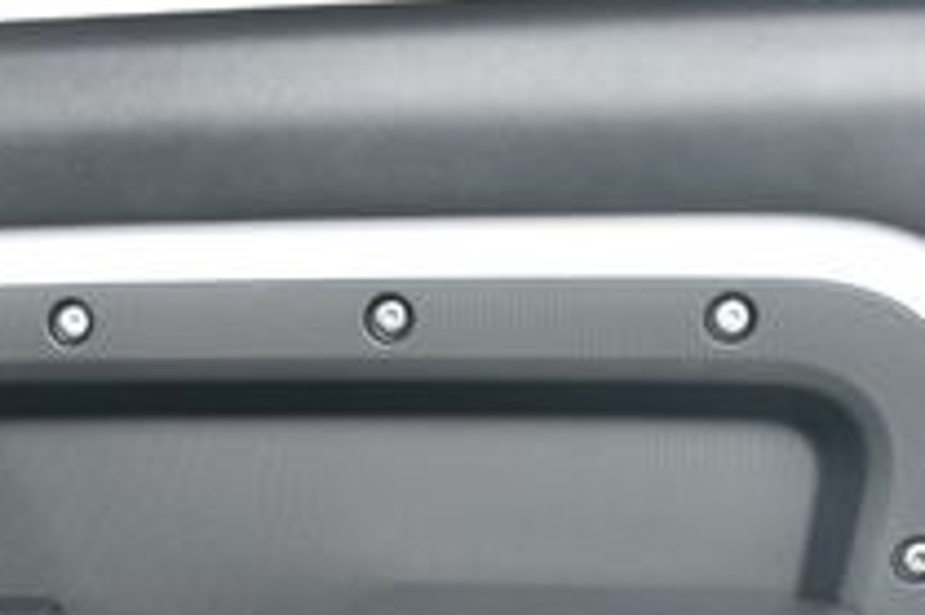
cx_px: 40
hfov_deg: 21.5
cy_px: 810
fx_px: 2362
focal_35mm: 92
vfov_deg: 14.2
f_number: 4
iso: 100
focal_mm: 20
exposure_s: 1/160
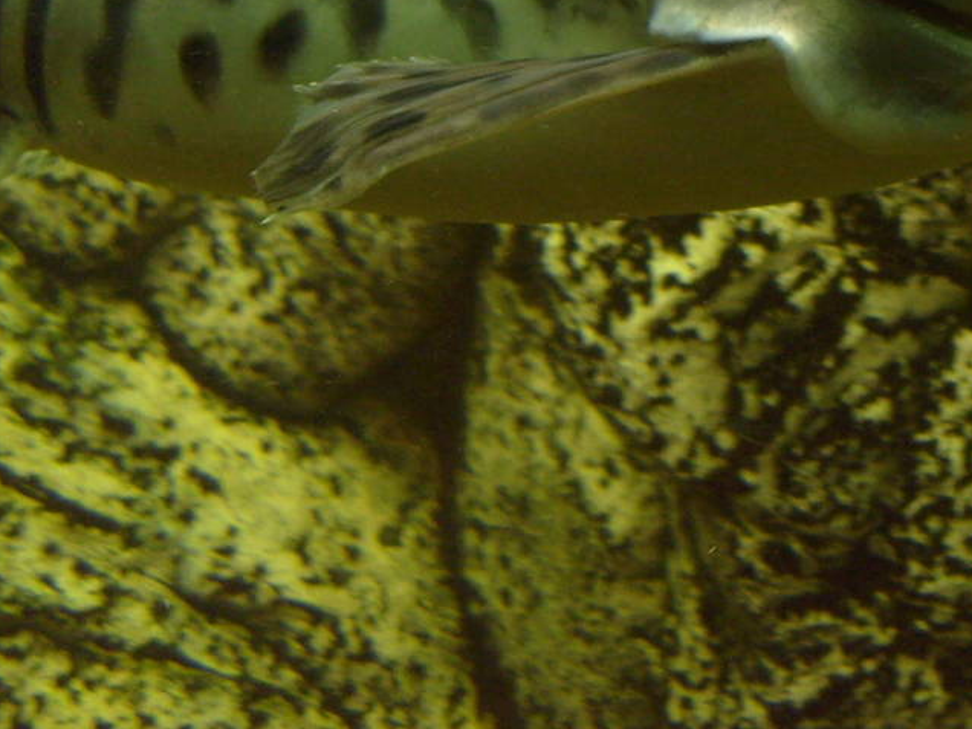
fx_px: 2471
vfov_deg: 16.1
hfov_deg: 21.0
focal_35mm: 88
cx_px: 1111
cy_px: -139
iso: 80
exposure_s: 1/20
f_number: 2.8
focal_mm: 5.8
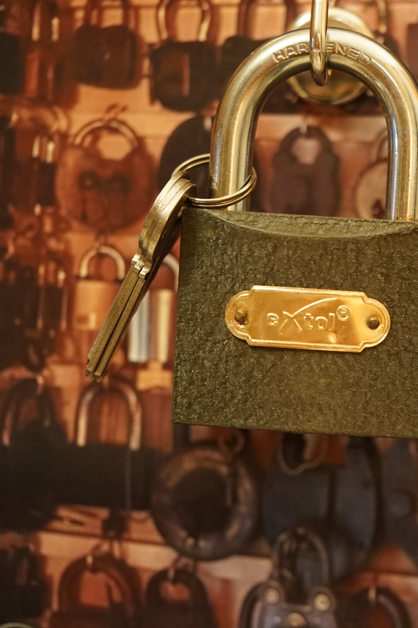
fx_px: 2369
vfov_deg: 15.1
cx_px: 460
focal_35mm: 136
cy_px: 315
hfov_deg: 10.0
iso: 2000
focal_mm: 90
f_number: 2.8
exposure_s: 1/100
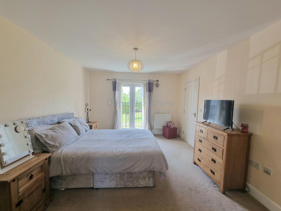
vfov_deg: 89.9
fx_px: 106
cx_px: 140
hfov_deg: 106.2
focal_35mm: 13
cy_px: 106
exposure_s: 1/50
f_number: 2.2
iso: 50
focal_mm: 2.2
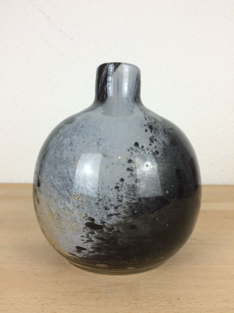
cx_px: 117
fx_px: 261
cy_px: 156
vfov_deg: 61.7
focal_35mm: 29
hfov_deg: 48.2
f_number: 2.2
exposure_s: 1/50
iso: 40
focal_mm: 4.15
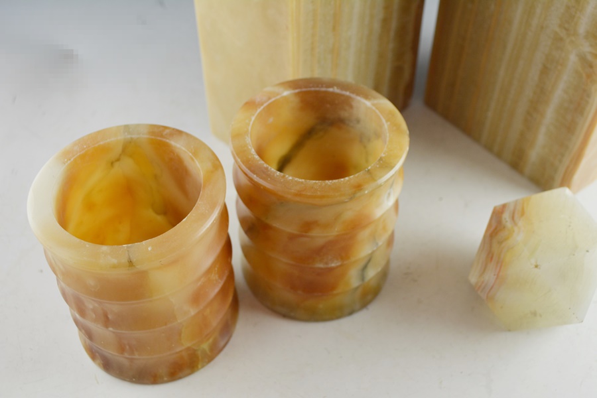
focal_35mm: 42
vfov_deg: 31.9
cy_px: 199
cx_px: 298
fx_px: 696
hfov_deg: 46.4
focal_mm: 28
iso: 320
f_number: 5.6
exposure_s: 1/125
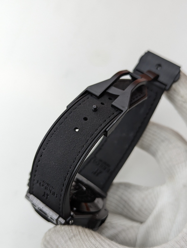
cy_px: 124
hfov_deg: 30.3
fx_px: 345
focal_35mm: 48
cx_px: 94
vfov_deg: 39.6
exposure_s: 1/205
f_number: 1.85
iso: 106
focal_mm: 6.81
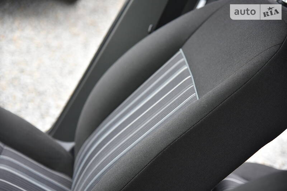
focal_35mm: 75
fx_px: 598
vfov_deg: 18.2
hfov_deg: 27.0
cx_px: 144
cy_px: 96
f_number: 4
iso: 560
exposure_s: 1/250
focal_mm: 75
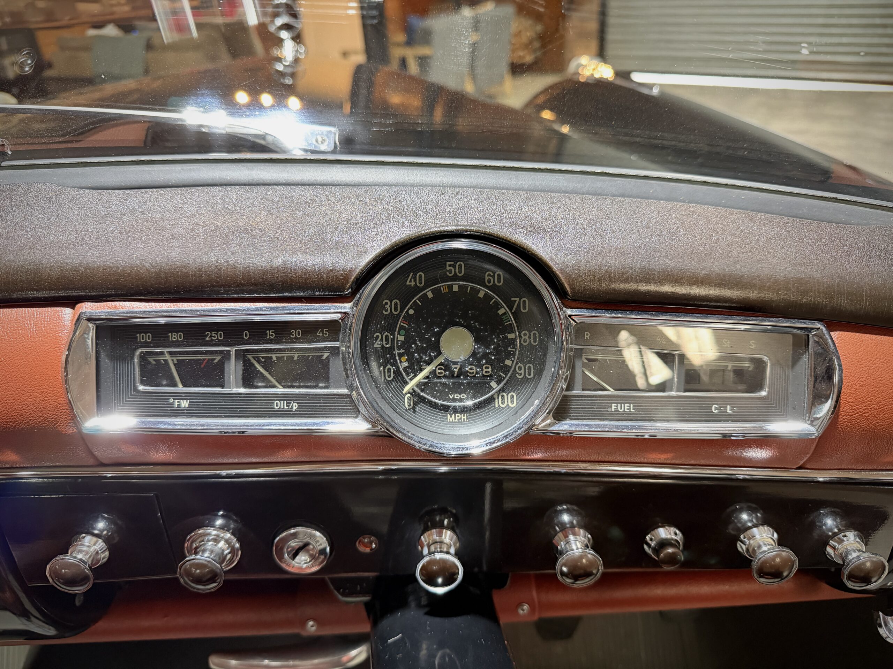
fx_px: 619
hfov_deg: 71.6
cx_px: 446
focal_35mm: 24
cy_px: 334
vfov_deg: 56.8
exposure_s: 1/25
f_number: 1.78
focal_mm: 6.76
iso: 800
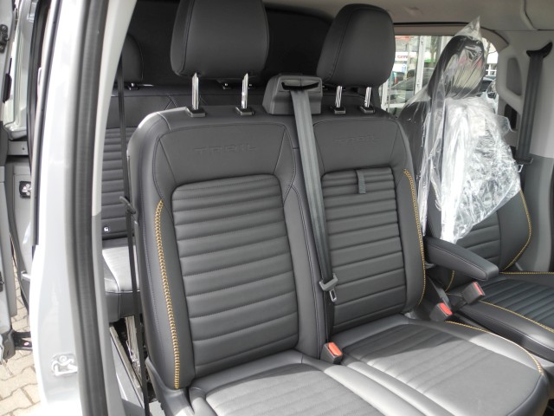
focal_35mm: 28
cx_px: 277
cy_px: 208
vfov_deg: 49.7
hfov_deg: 63.4
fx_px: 448
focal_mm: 6
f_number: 2.8
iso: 100
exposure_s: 1/80
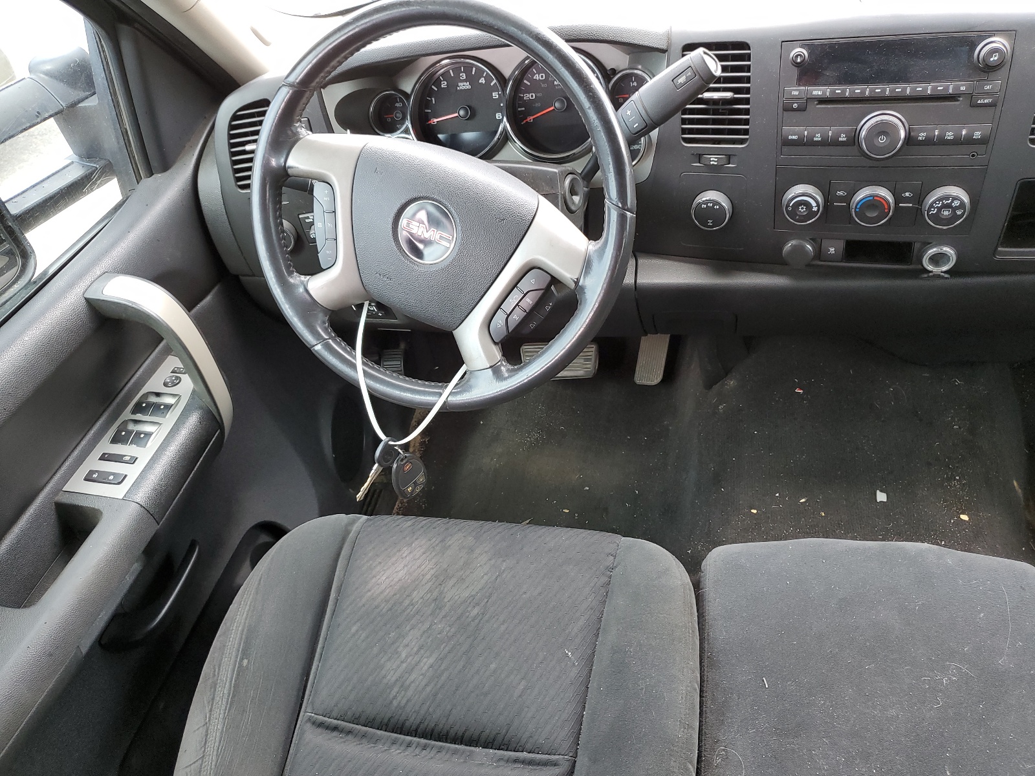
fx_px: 777
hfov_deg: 67.3
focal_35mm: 26
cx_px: 518
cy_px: 388
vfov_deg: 53.1
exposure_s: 1/60.2
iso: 63
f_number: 1.5
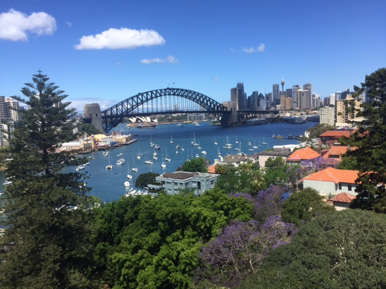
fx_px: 323
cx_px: 193
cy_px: 144
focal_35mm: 29
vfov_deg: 48.2
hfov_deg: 61.7
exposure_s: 1/1883
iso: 32
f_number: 2.2
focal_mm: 4.15
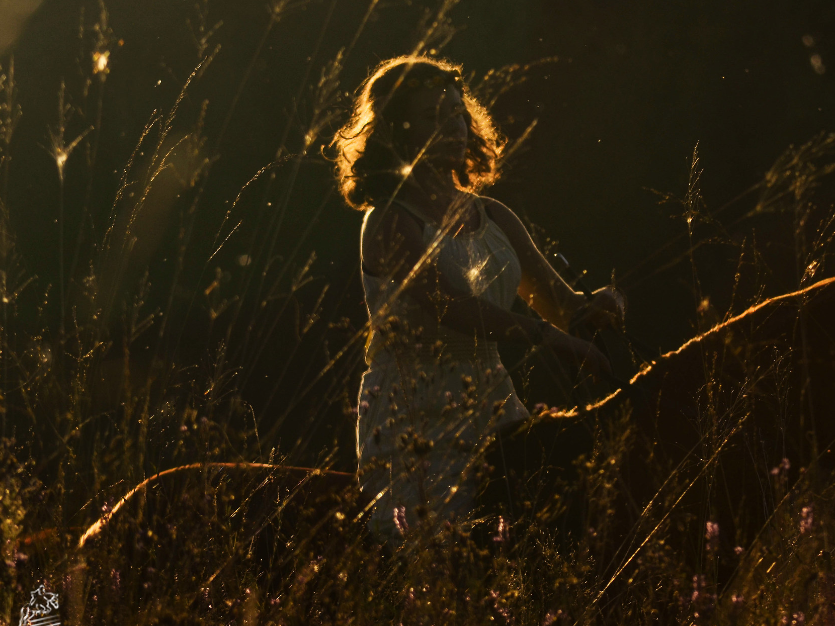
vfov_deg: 3.4
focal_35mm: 437
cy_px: 270
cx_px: 591
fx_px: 10541
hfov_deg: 4.5
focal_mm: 210
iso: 200
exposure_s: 1/1000
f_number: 10
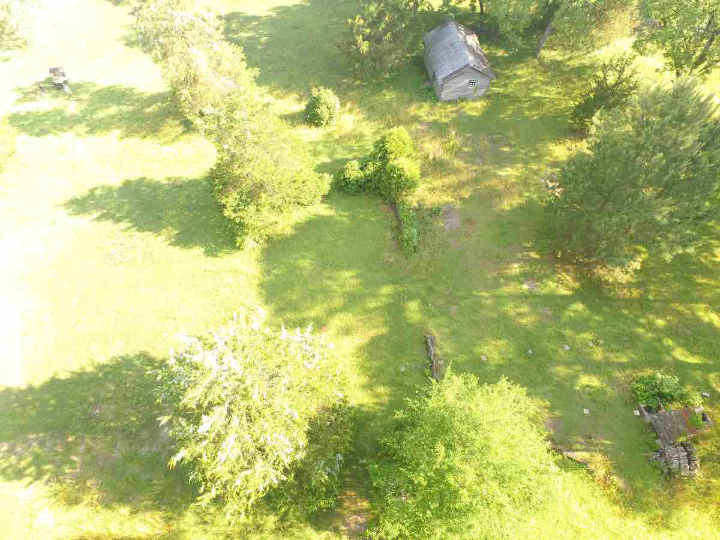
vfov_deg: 66.0
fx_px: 416
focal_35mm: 20
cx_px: 360
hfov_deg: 81.7
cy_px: 270
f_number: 2.8
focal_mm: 3.61
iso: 103
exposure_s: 1/25
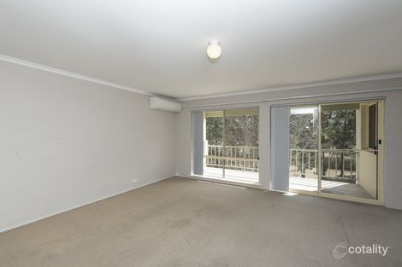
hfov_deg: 104.3
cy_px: 134
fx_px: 156
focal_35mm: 14
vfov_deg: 81.2
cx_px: 201
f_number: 8
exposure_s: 1/200
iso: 200
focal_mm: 14
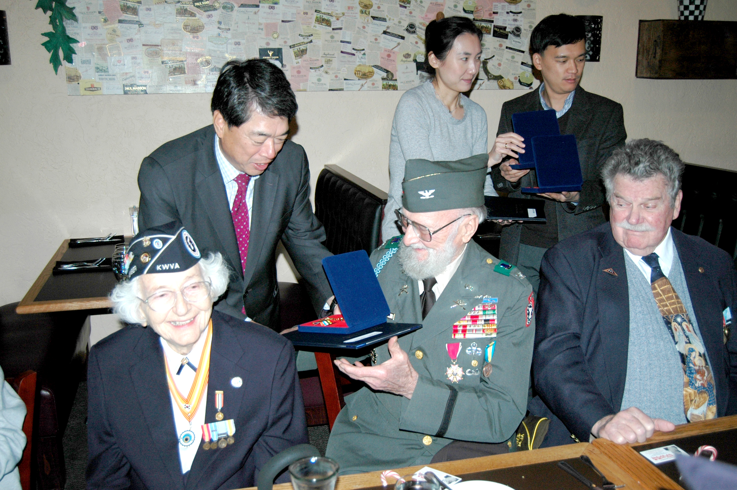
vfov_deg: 36.8
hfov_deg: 53.2
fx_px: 736
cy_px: 245
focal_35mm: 36
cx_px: 368
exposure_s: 1/60
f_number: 4
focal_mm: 24
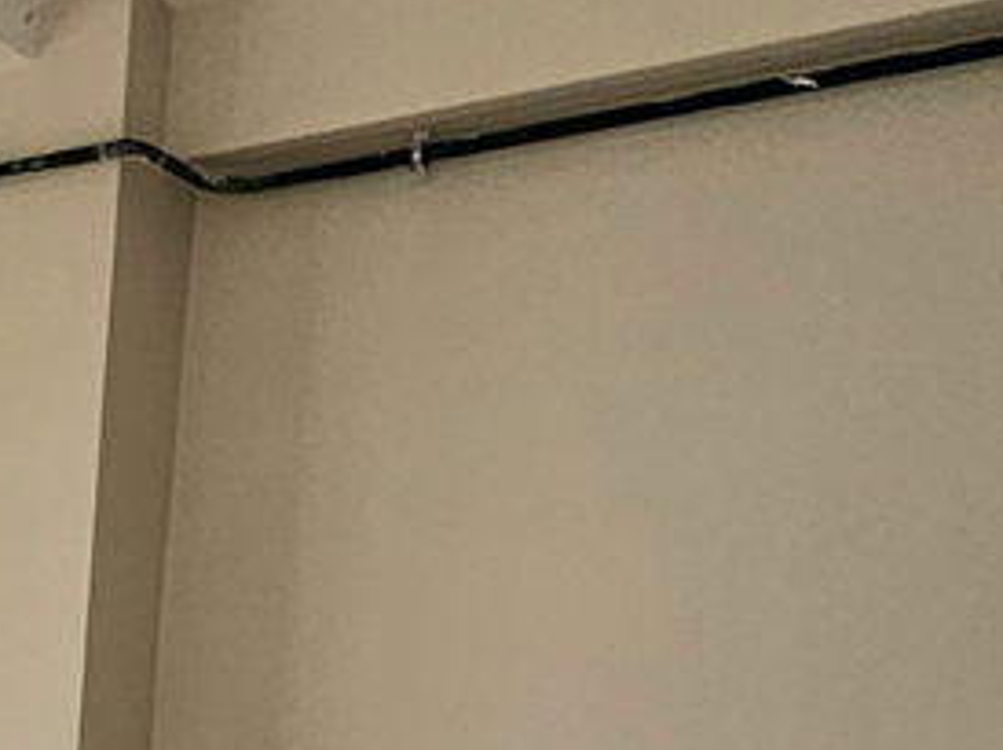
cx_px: -498
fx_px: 2200
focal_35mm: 76
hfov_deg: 21.5
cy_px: 1259
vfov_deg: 16.8
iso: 50
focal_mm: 2.2
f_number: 2.2
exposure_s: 1/417
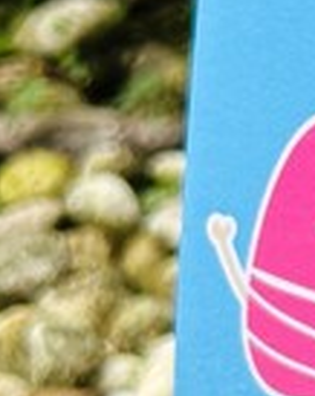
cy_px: 189
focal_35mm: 291
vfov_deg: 6.7
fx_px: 3403
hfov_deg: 4.8
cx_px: 1217
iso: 64
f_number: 1.78
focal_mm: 6.86
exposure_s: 1/880
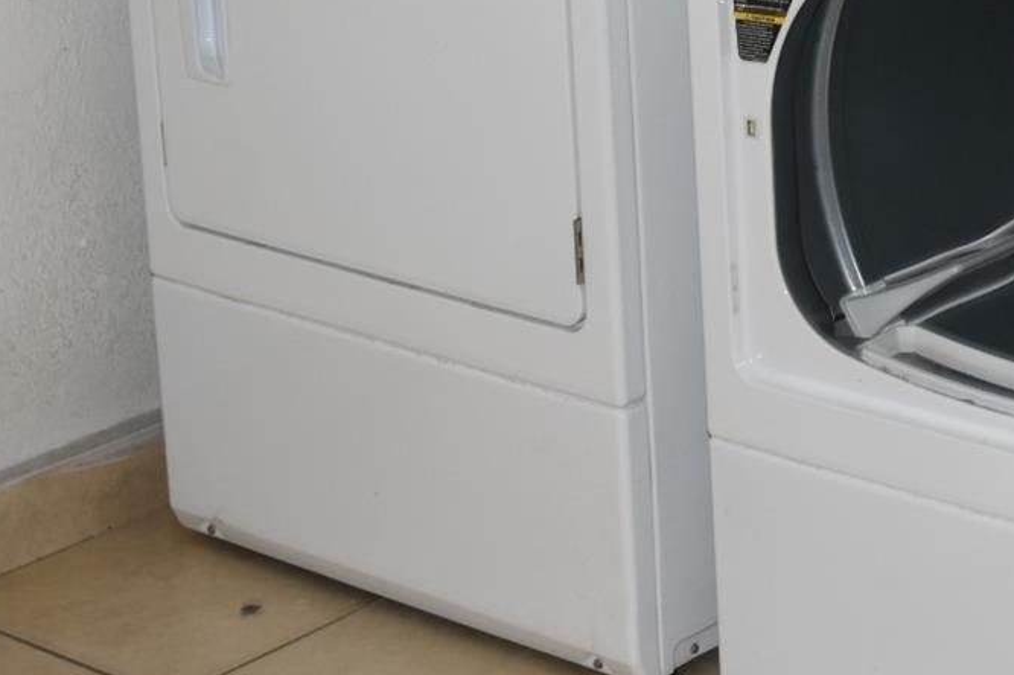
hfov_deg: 16.1
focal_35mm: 126
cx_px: 862
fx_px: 3552
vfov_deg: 10.7
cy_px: -49
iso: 320
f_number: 5.6
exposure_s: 1/30
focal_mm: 35
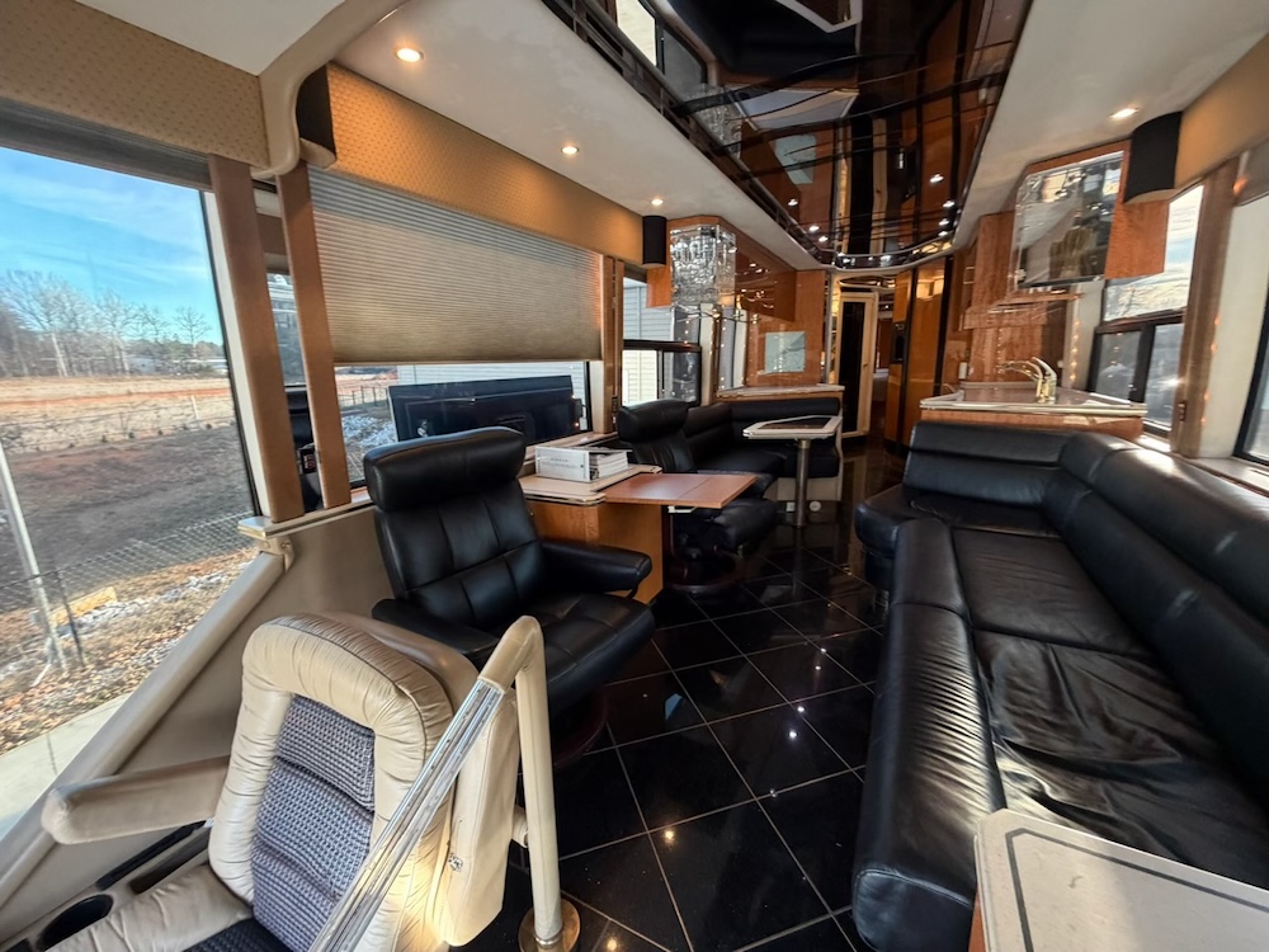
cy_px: 476
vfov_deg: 85.7
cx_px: 634
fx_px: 513
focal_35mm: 14
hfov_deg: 102.1
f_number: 2.2
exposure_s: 1/67
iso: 320
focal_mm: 2.22
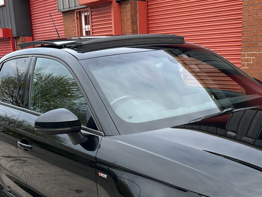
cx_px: 196
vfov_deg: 26.0
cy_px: 185
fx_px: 409
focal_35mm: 54
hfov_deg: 34.8
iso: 50
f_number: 1.5
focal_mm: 5.7
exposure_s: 1/1029
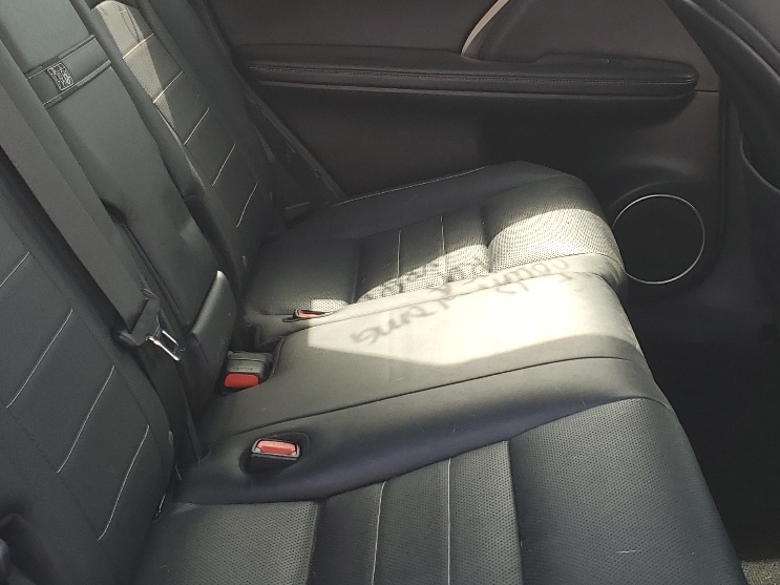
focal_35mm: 56
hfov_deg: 34.0
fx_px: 1262
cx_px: 521
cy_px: 257
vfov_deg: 26.1
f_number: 1.5
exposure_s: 1/185
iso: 50
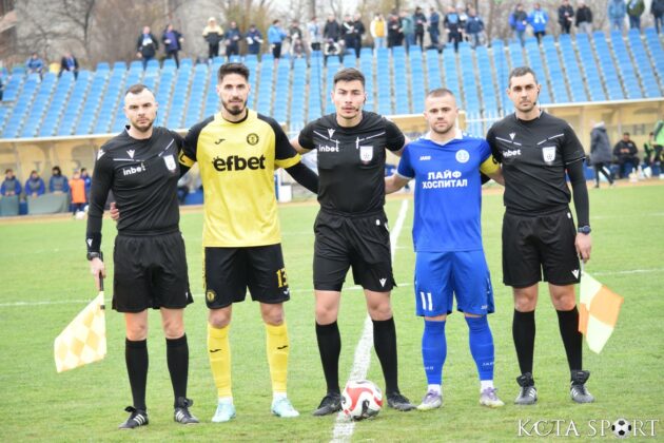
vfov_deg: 8.7
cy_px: 222
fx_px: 2905
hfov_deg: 13.0
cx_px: 332
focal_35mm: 158
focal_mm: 105
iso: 1600
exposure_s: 1/800
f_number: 4.8
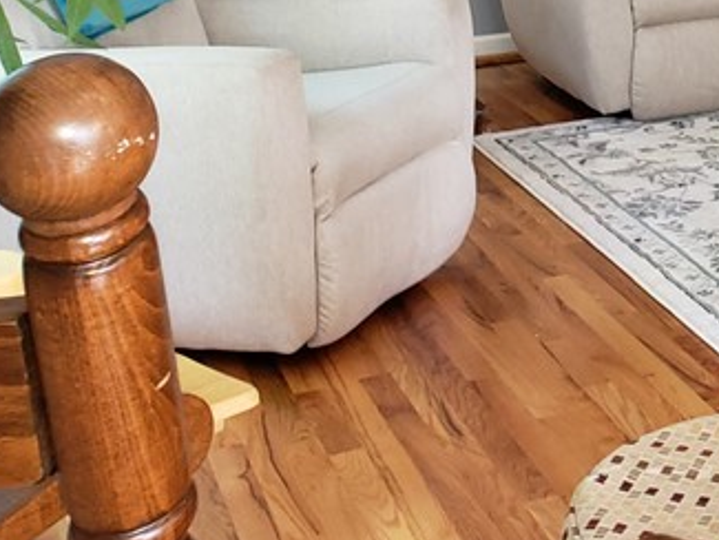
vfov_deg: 16.7
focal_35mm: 82
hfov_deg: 20.5
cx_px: 1066
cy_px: -215
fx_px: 1704
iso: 125
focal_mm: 4.3
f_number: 2.4
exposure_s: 1/12
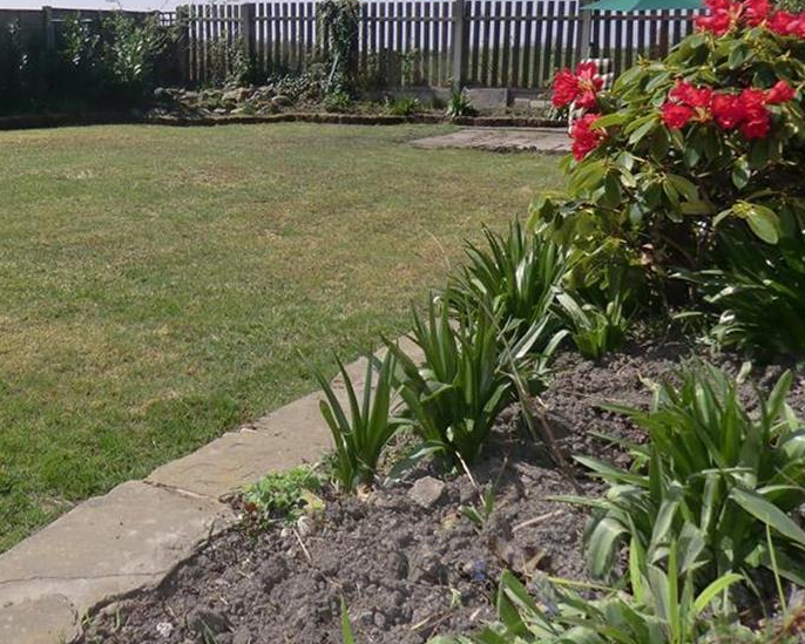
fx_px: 977
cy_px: 140
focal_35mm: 41
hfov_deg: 42.1
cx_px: 123
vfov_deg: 35.5
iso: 64
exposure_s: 1/1000
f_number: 3.2
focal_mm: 4.3
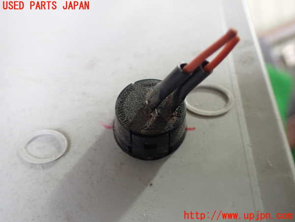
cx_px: 148
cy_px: 111
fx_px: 256
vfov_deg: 46.8
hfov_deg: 60.0
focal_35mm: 30
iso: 800
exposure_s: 1/50
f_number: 2.3
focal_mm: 5.4
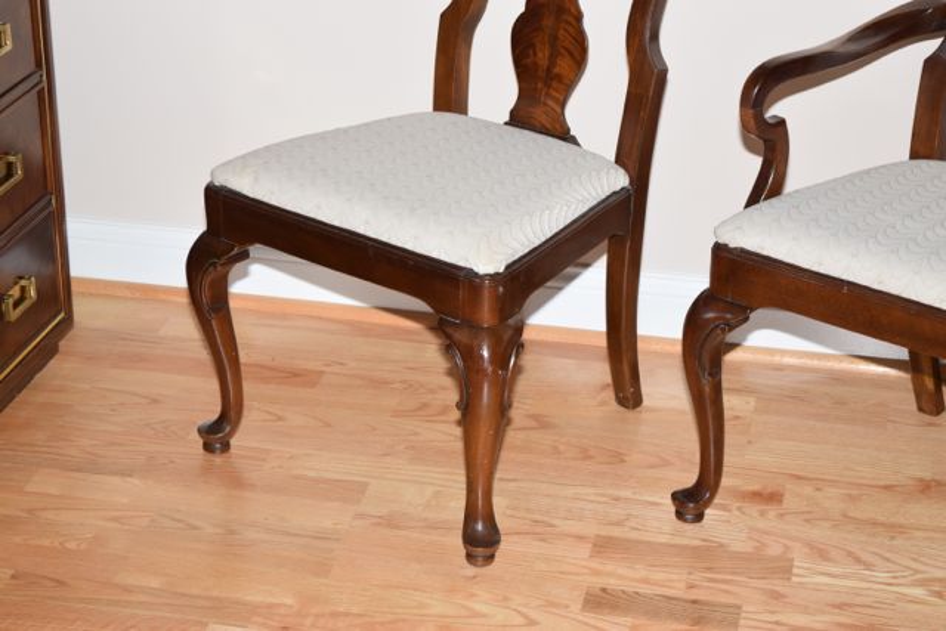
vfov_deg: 16.6
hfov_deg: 24.6
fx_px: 2168
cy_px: 316
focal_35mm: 82
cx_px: 473
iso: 800
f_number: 5.6
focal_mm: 55
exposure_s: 1/125
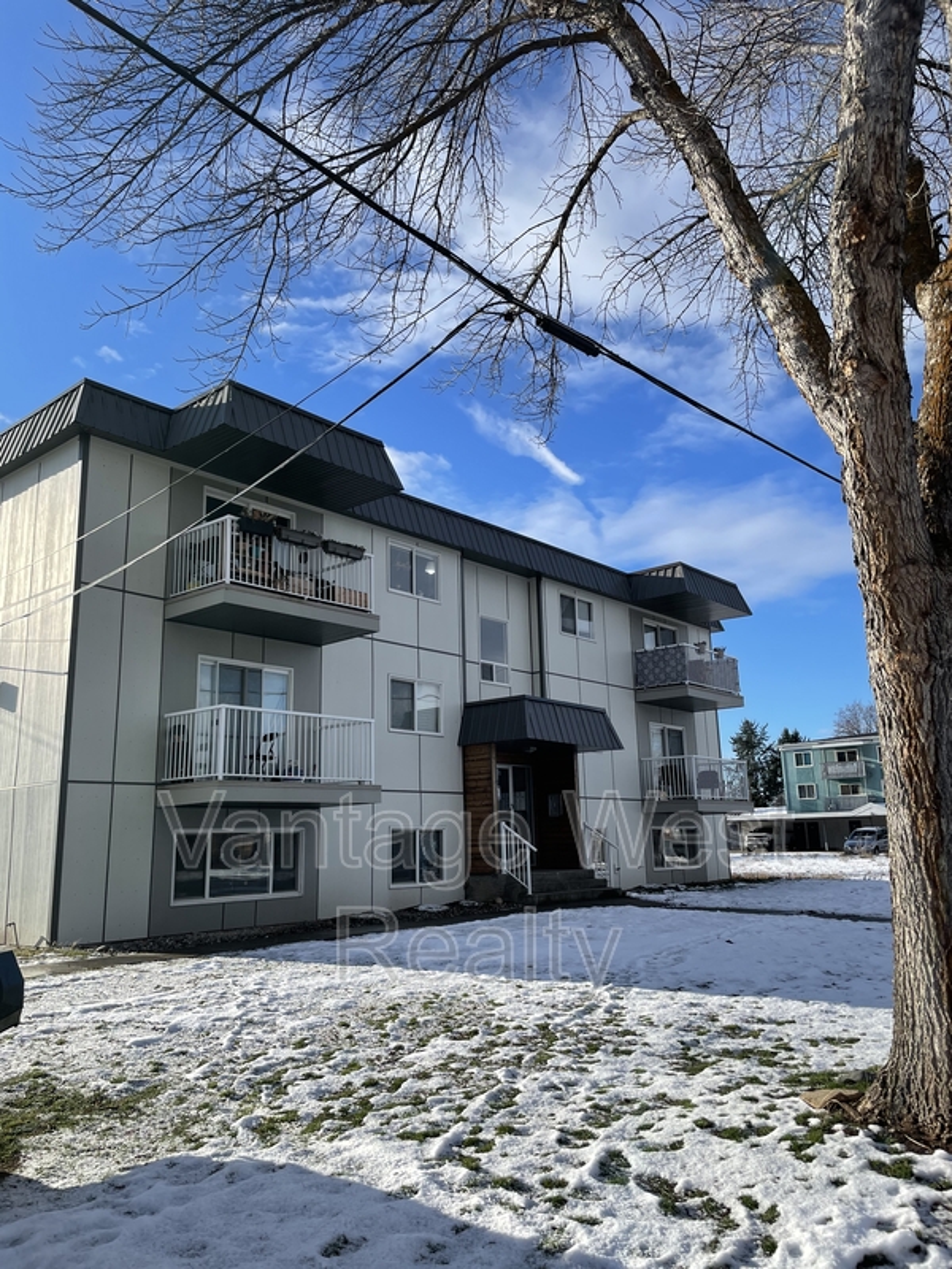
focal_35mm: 26
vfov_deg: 67.3
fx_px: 953
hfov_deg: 53.1
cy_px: 634
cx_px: 476
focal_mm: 4.2
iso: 32
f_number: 1.6
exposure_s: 1/2959
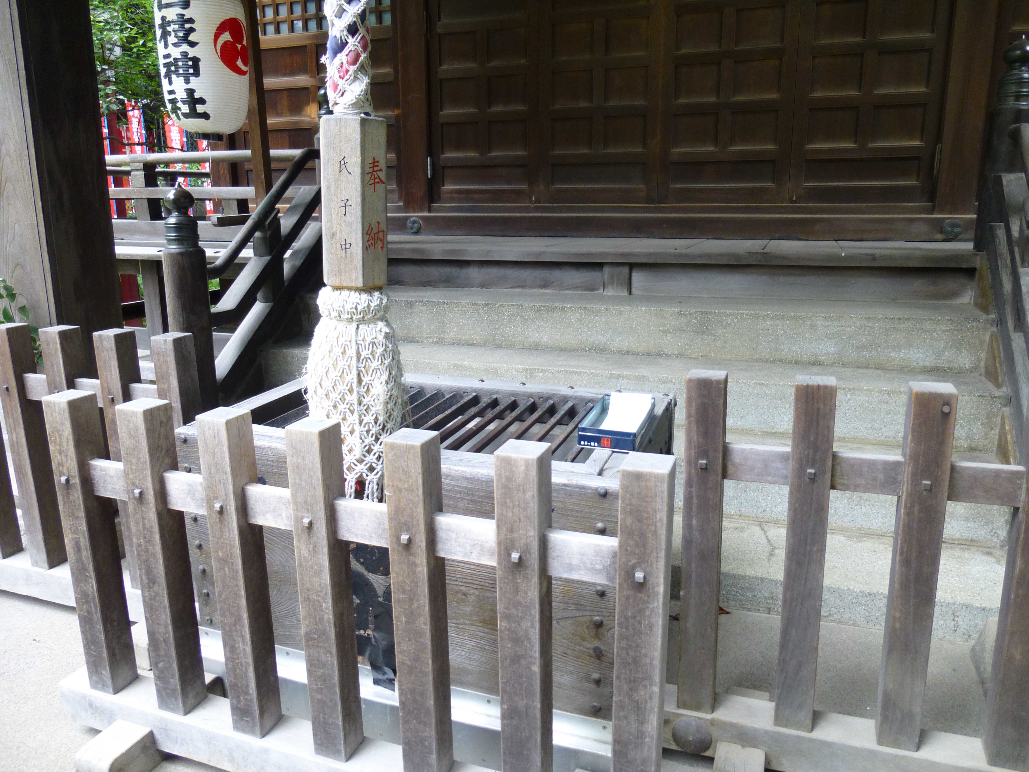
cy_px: 386
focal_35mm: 25
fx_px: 743
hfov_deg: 69.4
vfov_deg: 54.9
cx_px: 514
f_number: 3.1
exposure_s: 1/60
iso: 250
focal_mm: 4.5
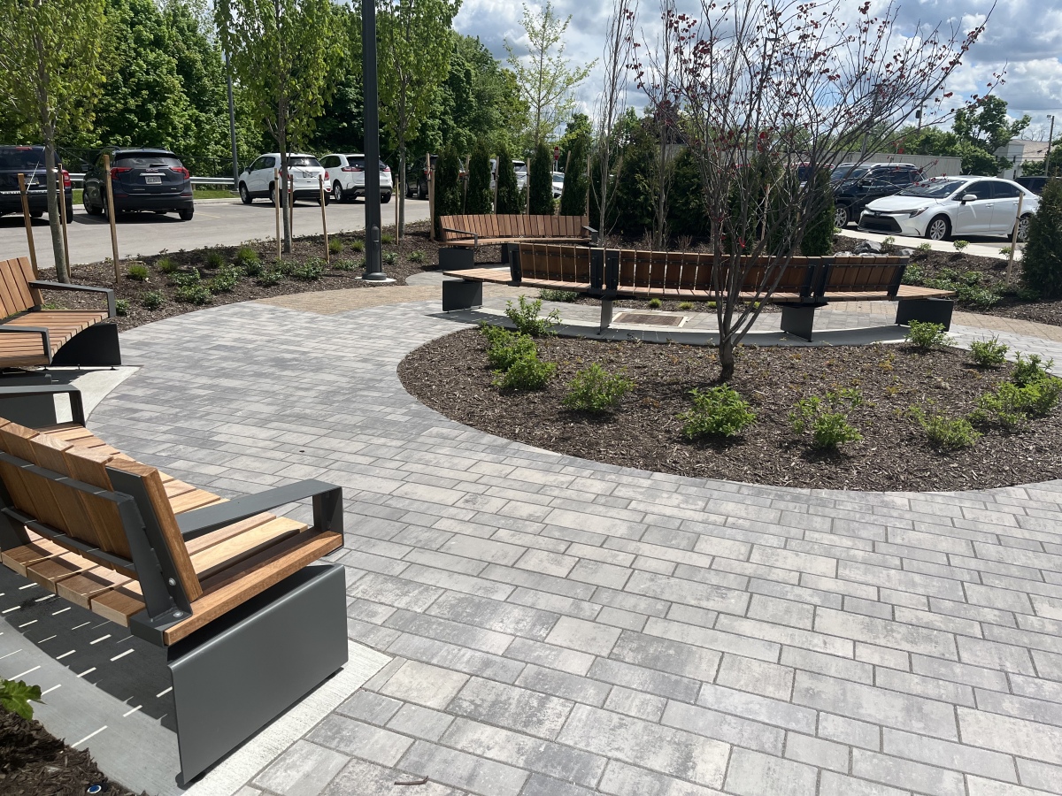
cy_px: 398
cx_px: 531
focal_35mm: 26
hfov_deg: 67.3
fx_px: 798
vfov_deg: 53.1
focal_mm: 5.1
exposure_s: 1/5556
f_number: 1.6
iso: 50
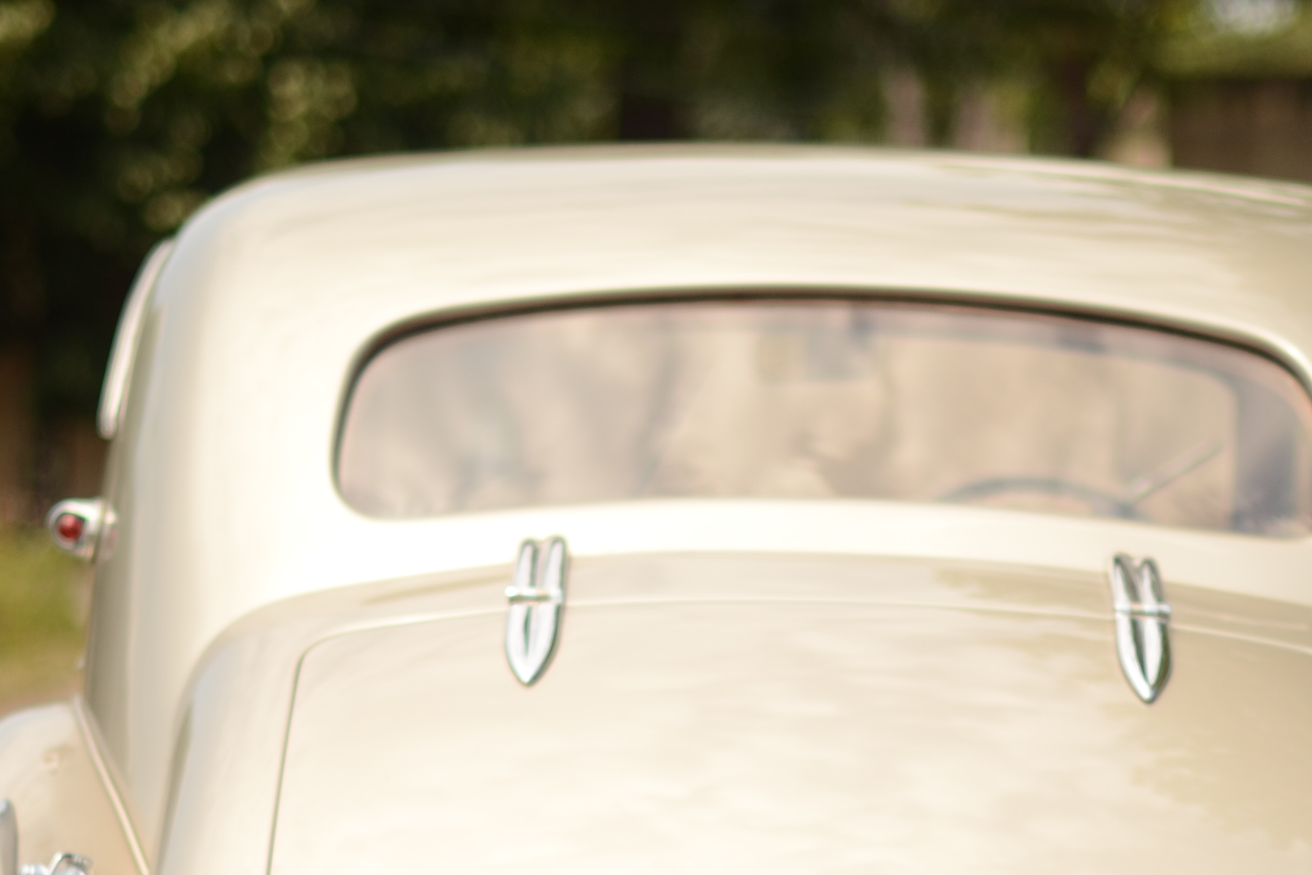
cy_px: 868
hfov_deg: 12.9
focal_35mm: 159
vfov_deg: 8.6
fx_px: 5795
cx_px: 822
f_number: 1.4
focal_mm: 50
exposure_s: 1/6400
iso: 160
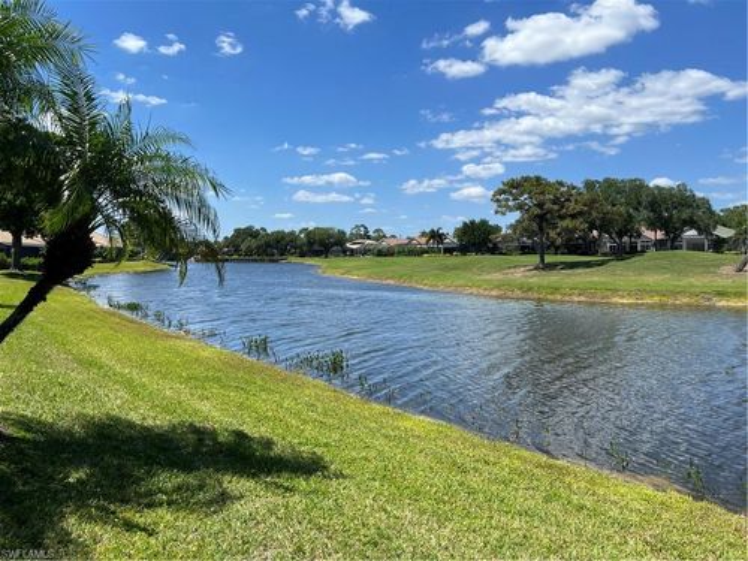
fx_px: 562
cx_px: 374
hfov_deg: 67.3
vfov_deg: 53.1
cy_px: 280
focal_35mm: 26
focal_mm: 5.7
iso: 50
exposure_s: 1/5076
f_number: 1.5
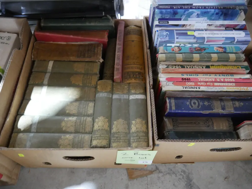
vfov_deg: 49.8
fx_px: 204
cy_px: 94
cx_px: 126
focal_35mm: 28
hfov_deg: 63.4
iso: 3200
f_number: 3.5
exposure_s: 1/30
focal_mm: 14
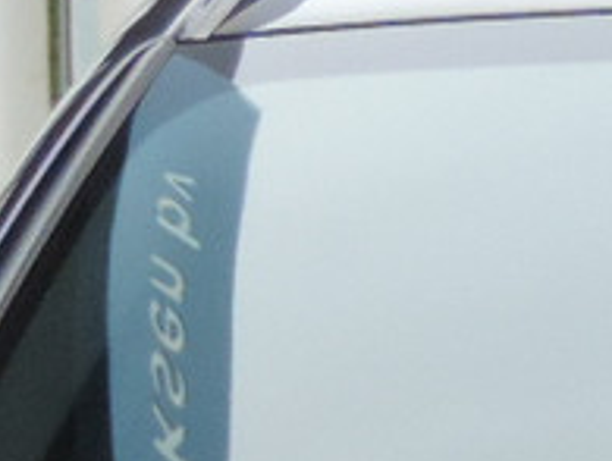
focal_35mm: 884
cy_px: 1446
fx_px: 15658
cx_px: 1001
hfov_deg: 2.2
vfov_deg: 1.7
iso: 400
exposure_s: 1/60
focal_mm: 21.4
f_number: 4.2
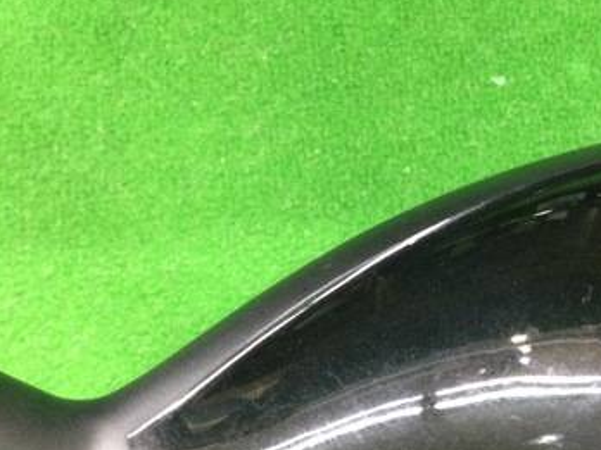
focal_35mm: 57
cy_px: 348
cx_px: 428
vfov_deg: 25.3
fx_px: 990
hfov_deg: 33.3
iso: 200
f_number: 2.4
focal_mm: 3.3
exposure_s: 1/17
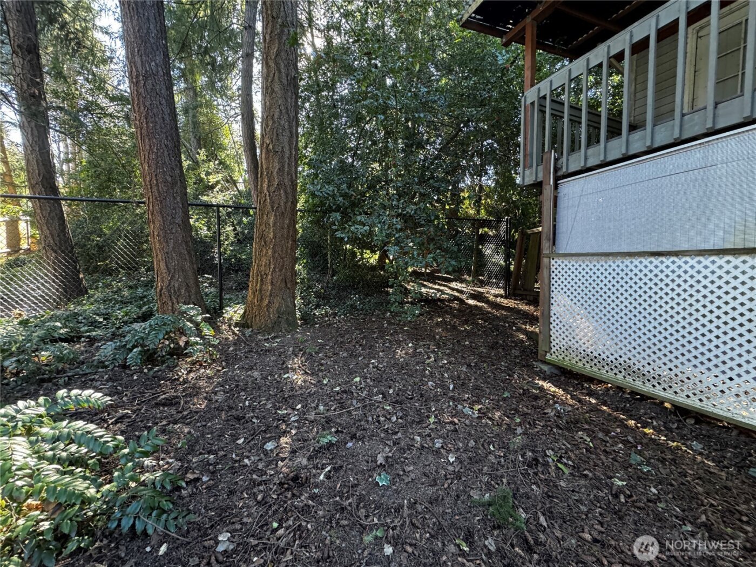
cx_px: 378
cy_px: 284
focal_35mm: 14
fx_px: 306
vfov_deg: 85.7
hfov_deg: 102.1
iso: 320
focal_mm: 2.22
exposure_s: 1/87
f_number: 2.2
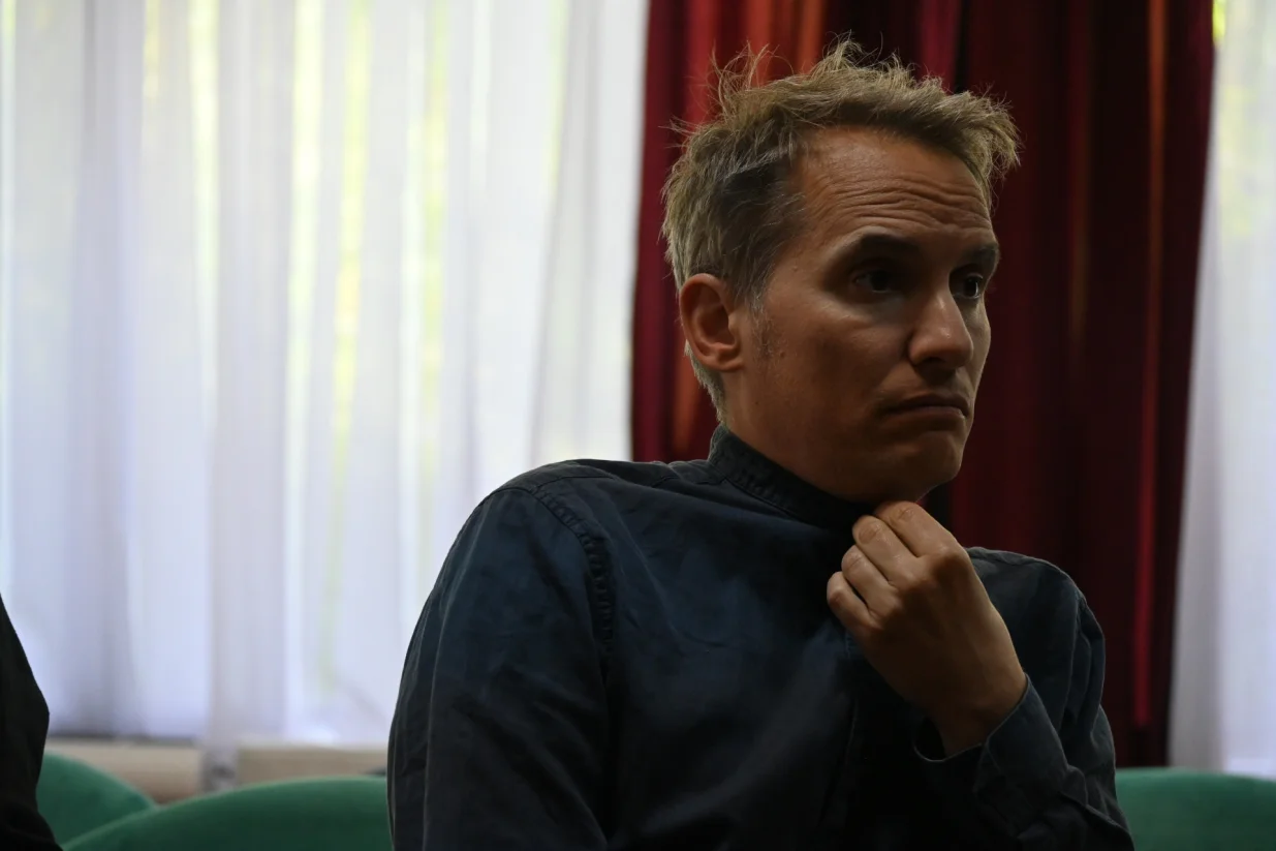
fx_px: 5422
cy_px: 426
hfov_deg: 13.4
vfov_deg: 9.0
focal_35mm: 153
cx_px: 638
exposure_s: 1/160
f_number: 5
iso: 2200
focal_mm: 102
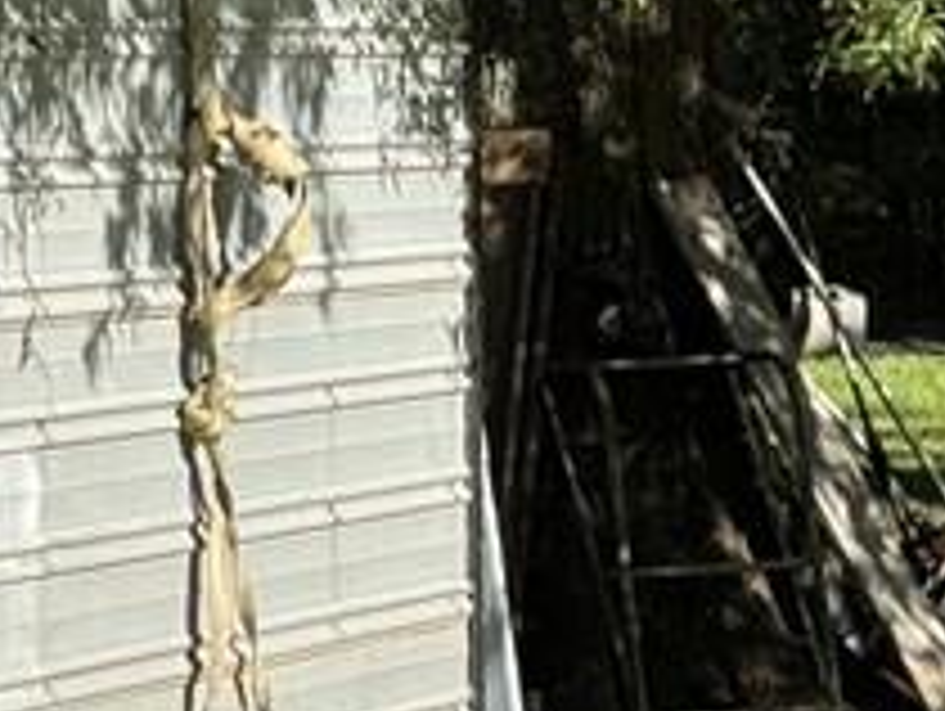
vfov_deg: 6.4
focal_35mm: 234
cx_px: -770
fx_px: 6395
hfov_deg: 8.1
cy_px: 522
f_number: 1.78
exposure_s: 1/2415
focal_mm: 6.76
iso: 64
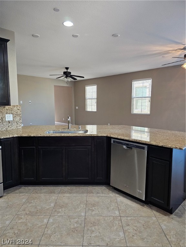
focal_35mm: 23
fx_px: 165
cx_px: 93
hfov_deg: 58.9
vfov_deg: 73.9
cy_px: 124
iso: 320
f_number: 1.7
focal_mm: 6.3
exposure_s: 1/120
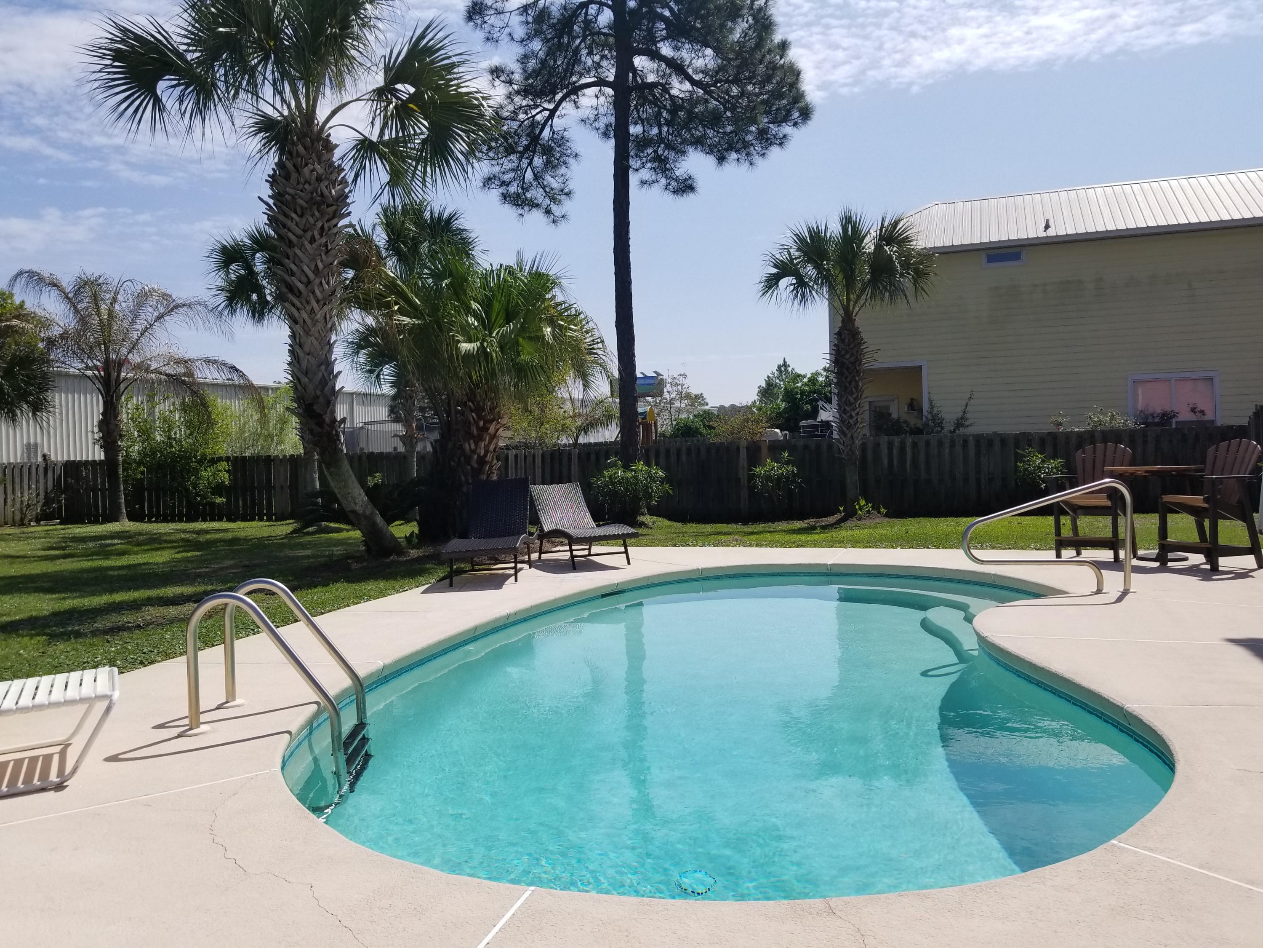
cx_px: 632
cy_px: 474
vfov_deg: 53.1
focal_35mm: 26
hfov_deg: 67.3
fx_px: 949
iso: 50
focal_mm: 4.25
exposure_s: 1/4240
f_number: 1.7
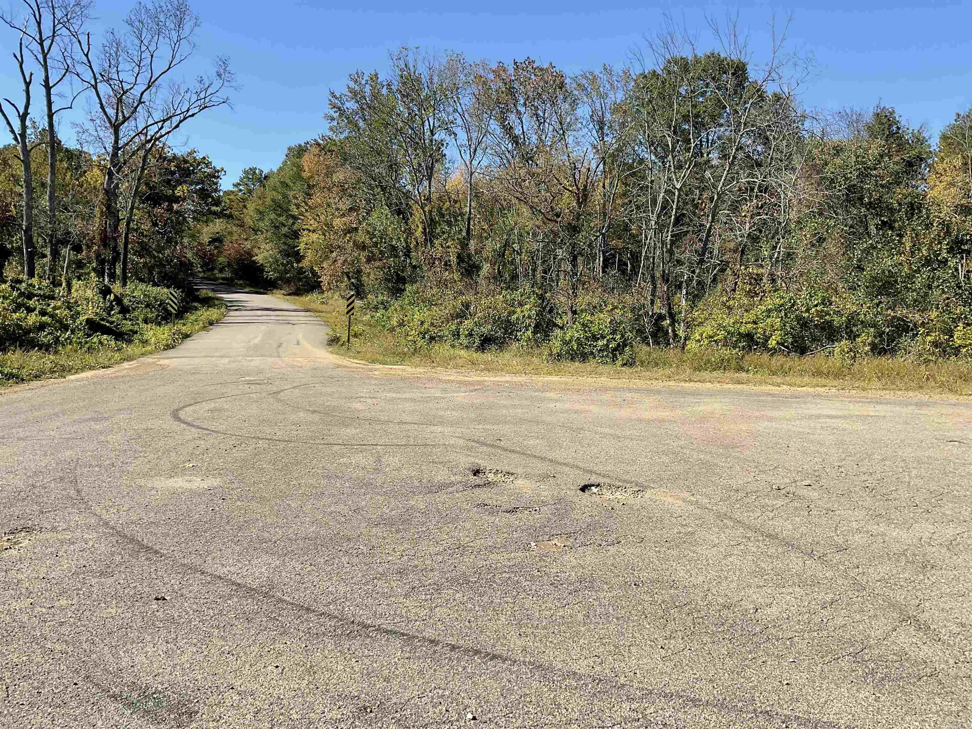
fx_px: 814
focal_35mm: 29
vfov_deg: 48.2
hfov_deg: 61.7
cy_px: 364
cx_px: 486
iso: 16
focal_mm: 3
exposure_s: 1/1412
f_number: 1.8
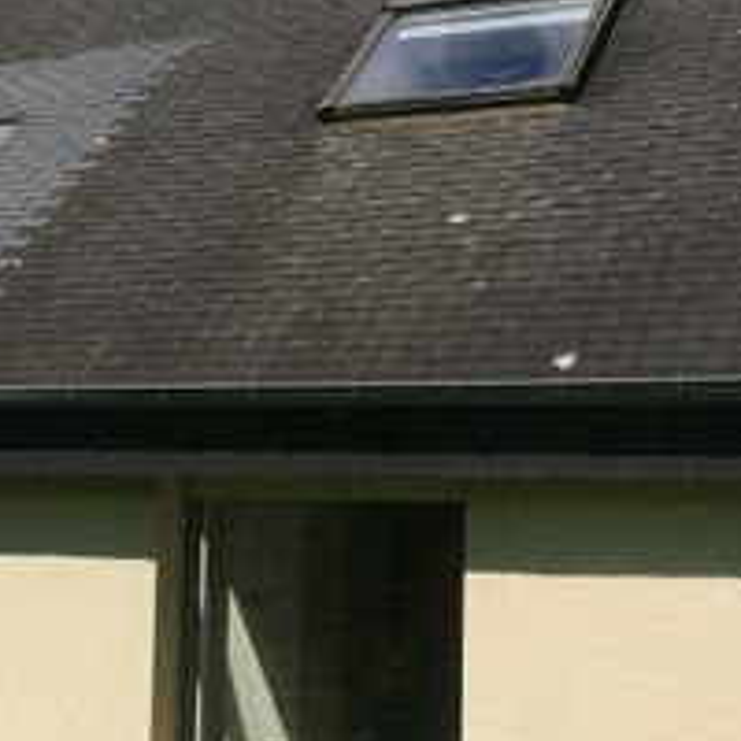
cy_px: 404
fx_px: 1865
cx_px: 100
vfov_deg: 22.5
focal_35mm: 77
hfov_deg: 22.0
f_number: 2.2
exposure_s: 1/2740
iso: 32
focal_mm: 4.15
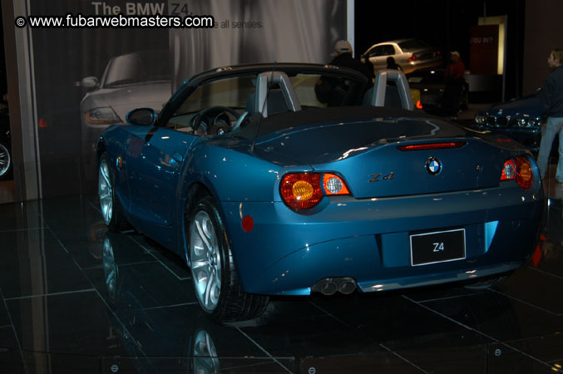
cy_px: 187
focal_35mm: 52
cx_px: 282
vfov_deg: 25.7
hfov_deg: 37.9
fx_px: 820
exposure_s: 1/60
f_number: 5
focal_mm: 35
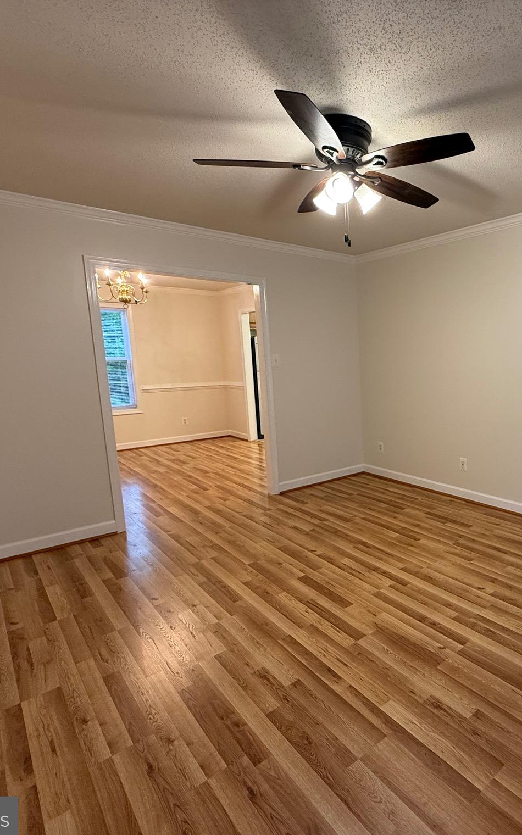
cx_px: 443
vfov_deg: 85.1
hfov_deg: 54.0
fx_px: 455
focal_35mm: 20
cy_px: 420
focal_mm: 2.22
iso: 160
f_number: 2.2
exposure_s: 1/60
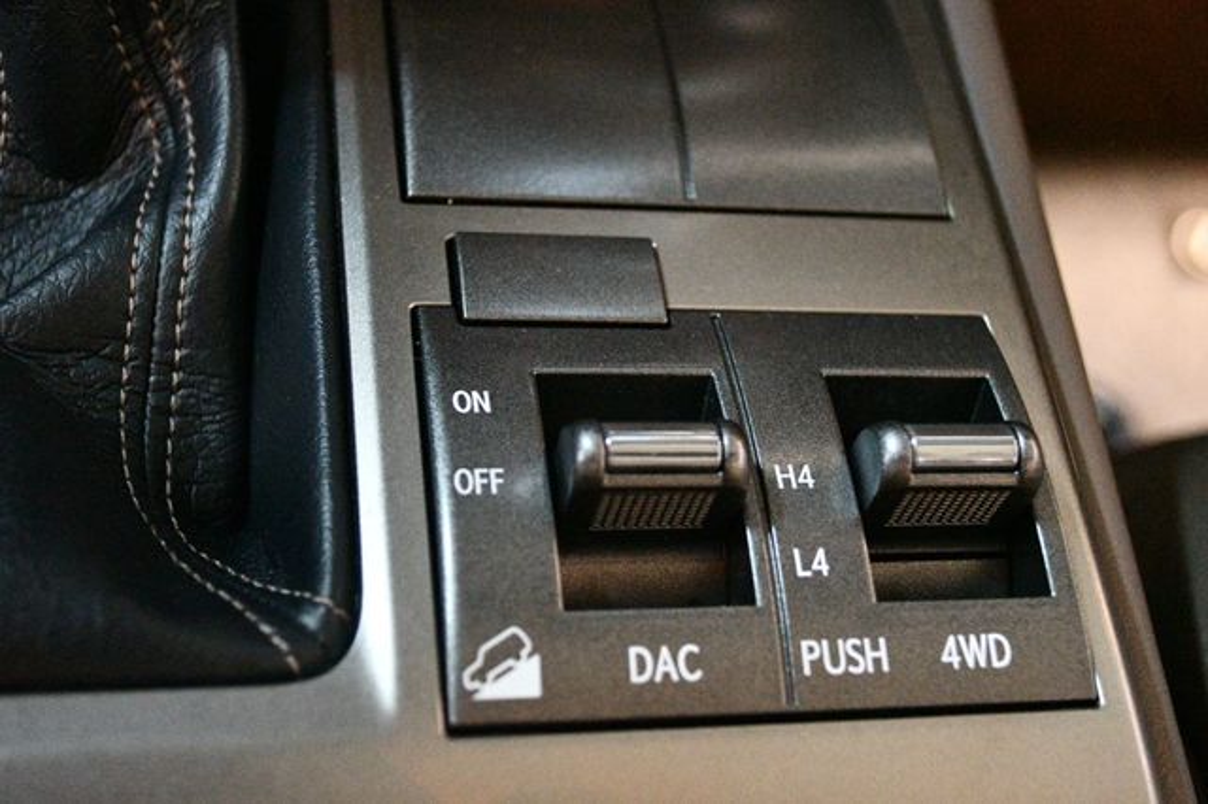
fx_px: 1610
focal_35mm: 48
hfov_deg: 41.1
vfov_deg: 28.0
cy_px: 402
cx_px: 604
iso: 12800
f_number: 4.8
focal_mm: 32
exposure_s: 1/40
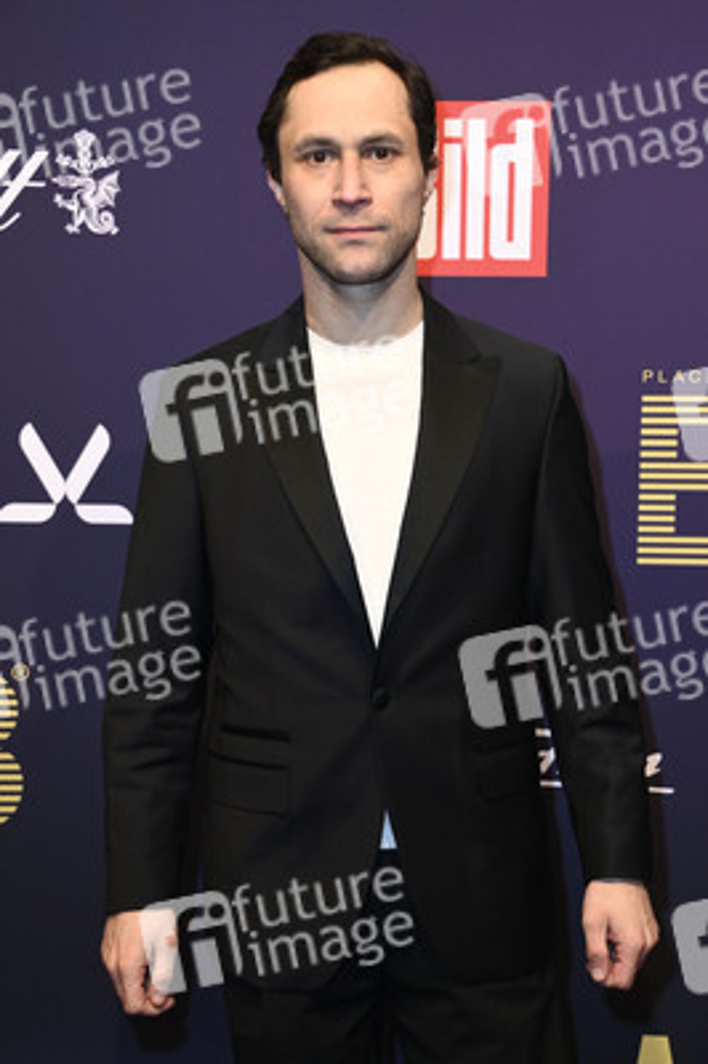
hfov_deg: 18.9
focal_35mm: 72
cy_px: 532
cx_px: 354
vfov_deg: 28.1
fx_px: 2128
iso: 500
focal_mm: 72
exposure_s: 1/200
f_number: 6.3
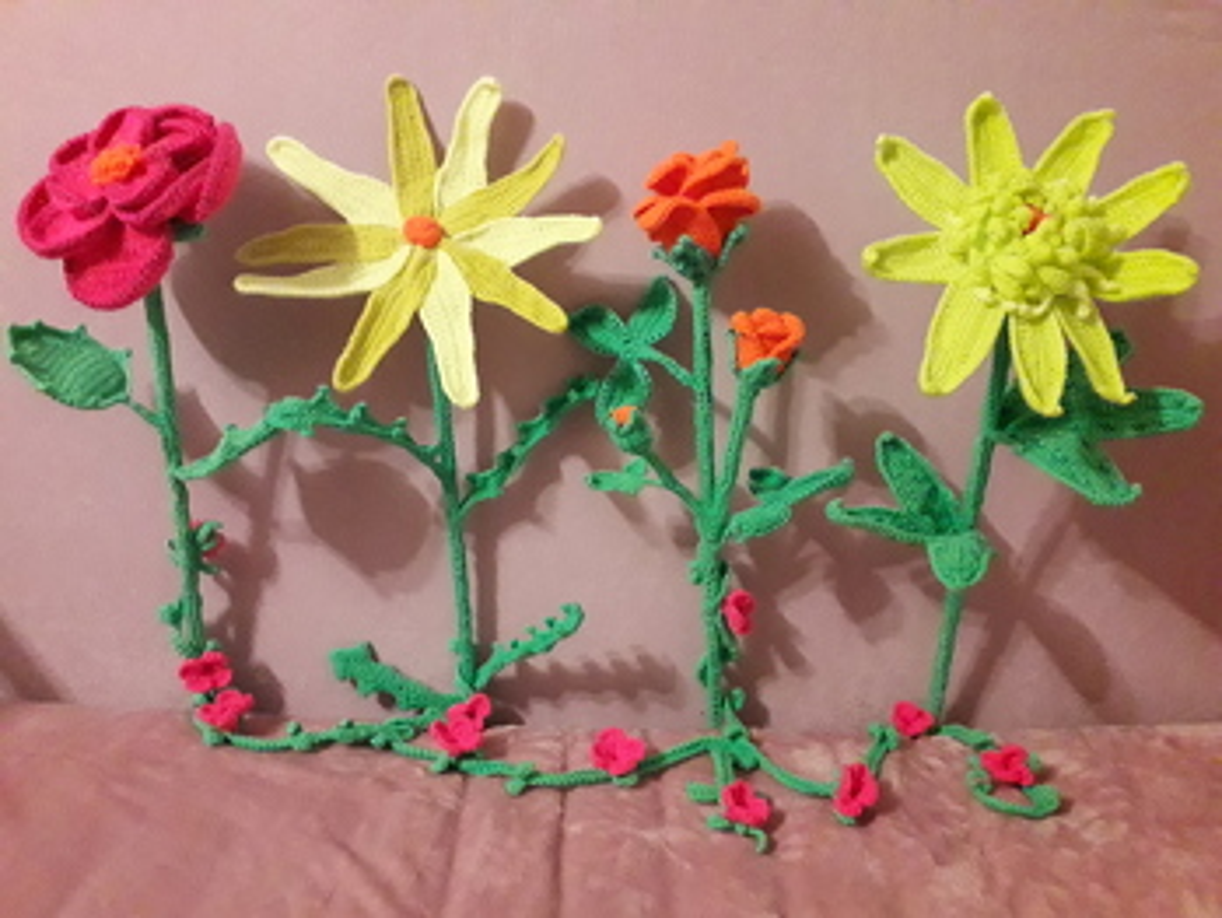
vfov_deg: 51.4
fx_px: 953
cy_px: 459
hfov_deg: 65.3
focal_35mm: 27
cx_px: 611
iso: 800
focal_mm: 3.6
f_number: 1.9
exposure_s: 1/20
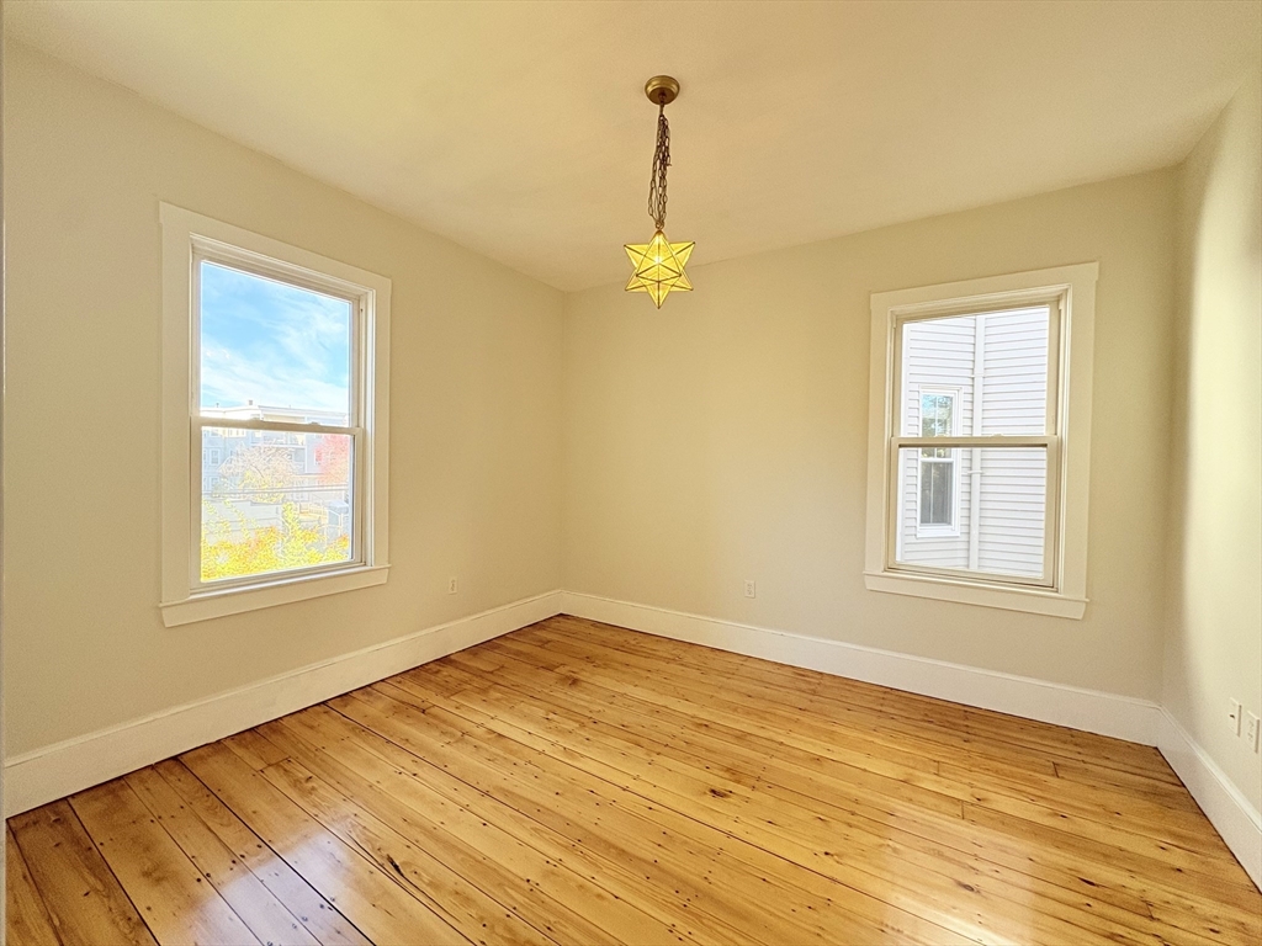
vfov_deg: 85.7
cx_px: 631
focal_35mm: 14
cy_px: 473
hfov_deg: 102.1
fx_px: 510
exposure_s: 1/100
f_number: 2.2
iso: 125
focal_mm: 2.22
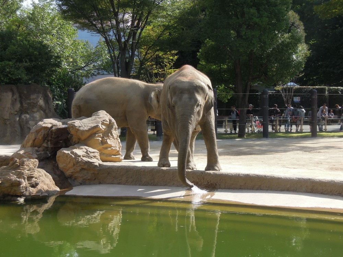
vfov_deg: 23.7
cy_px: 128
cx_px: 172
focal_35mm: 62
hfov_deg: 31.2
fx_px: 614
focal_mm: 11.1
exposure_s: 1/500
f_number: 4.2
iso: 160
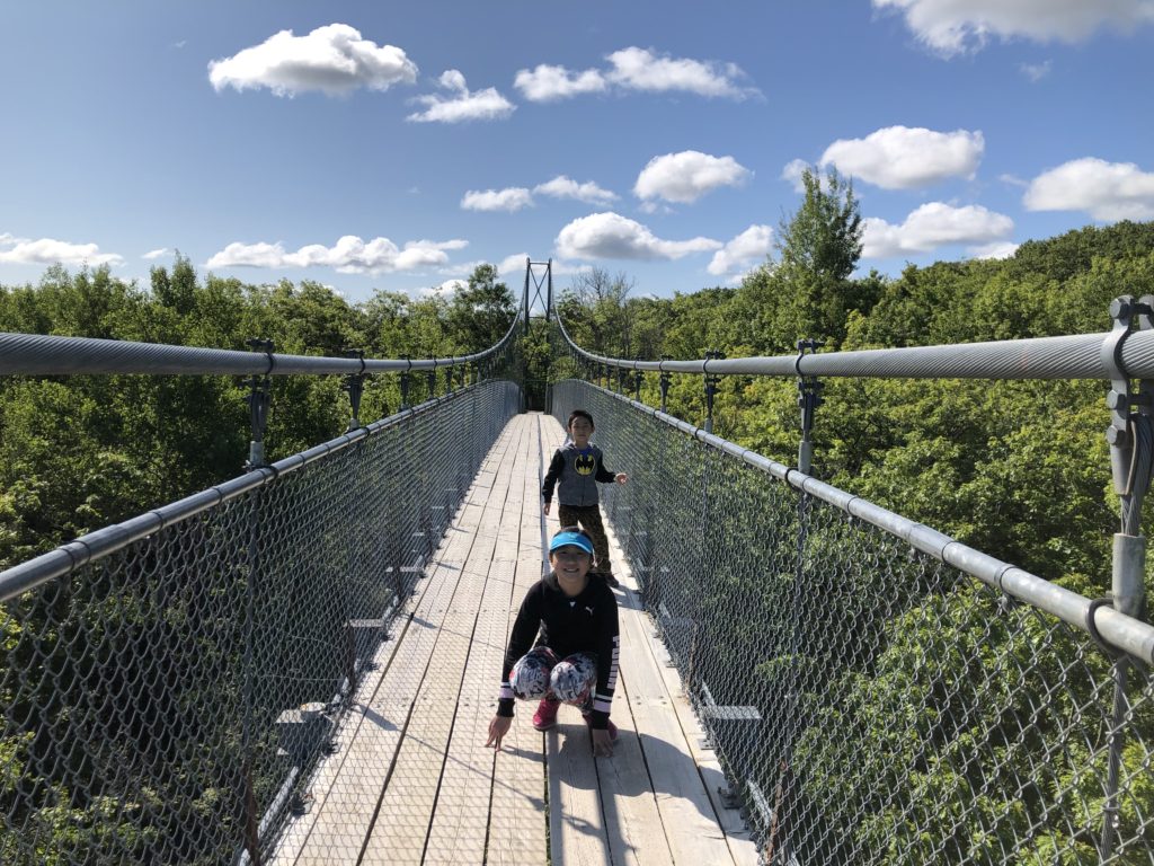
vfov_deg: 49.7
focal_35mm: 28
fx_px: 933
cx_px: 577
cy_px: 433
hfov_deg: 63.4
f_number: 1.8
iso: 25
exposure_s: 1/3003
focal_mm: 3.99
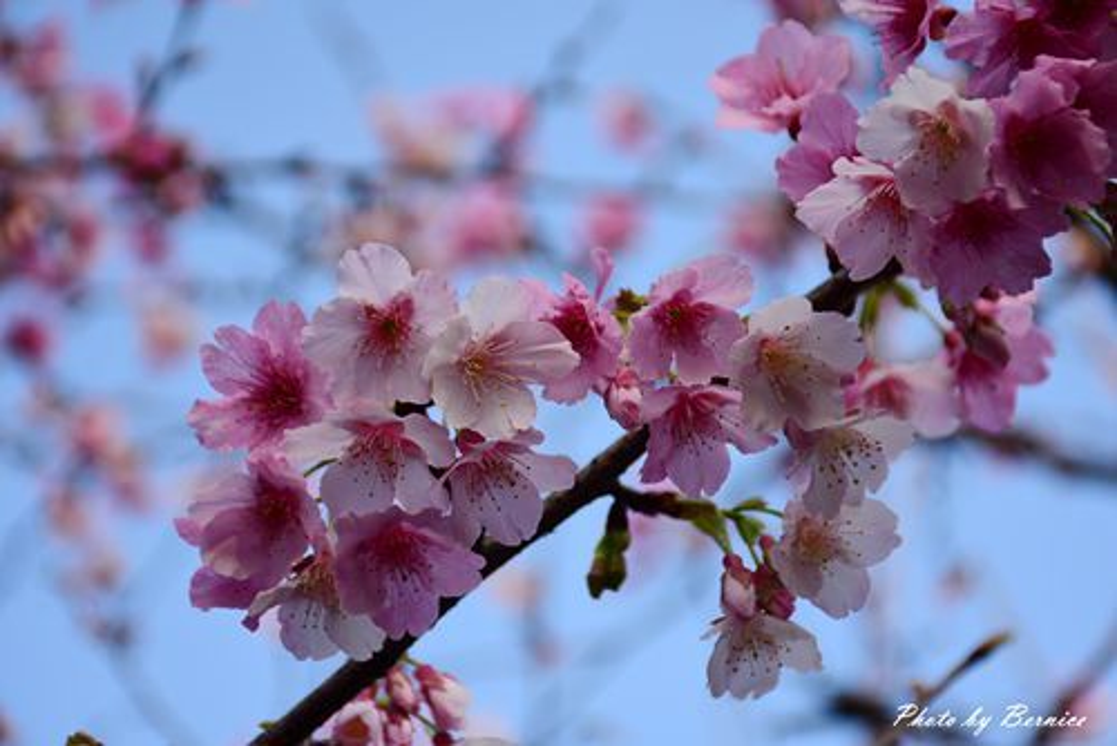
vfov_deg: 14.7
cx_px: 558
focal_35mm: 93
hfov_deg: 21.9
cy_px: 373
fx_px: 2887
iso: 100
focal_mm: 62
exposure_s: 1/250
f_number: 5.6
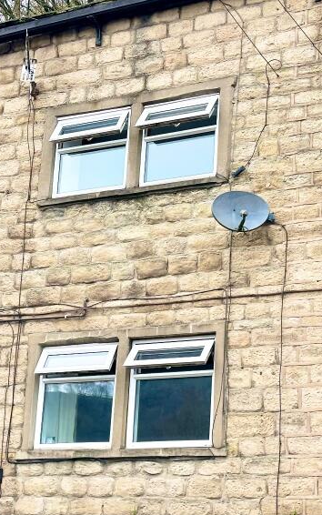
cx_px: 107
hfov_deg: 14.2
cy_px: 306
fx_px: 1291
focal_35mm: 92
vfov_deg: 22.5
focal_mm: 6.86
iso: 64
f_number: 1.78
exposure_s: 1/473
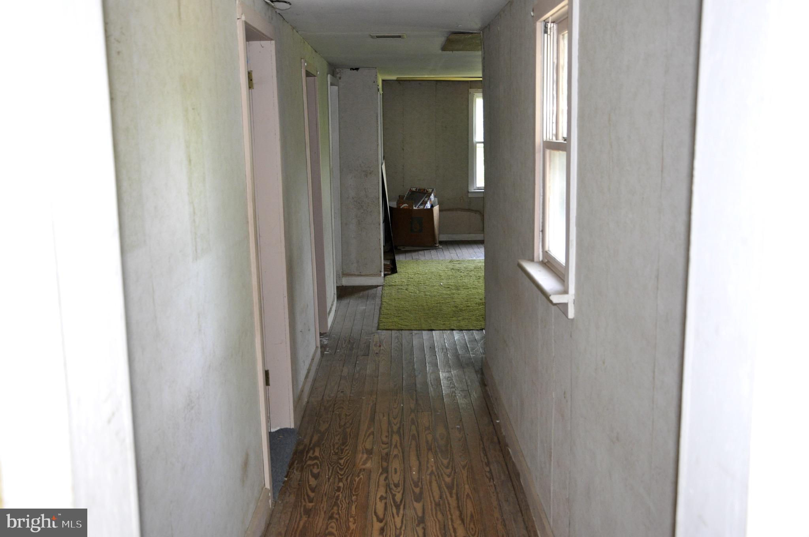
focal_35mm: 36
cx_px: 404
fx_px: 808
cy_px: 268
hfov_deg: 53.2
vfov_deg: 36.8
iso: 800
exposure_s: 1/60
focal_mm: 24
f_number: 3.8
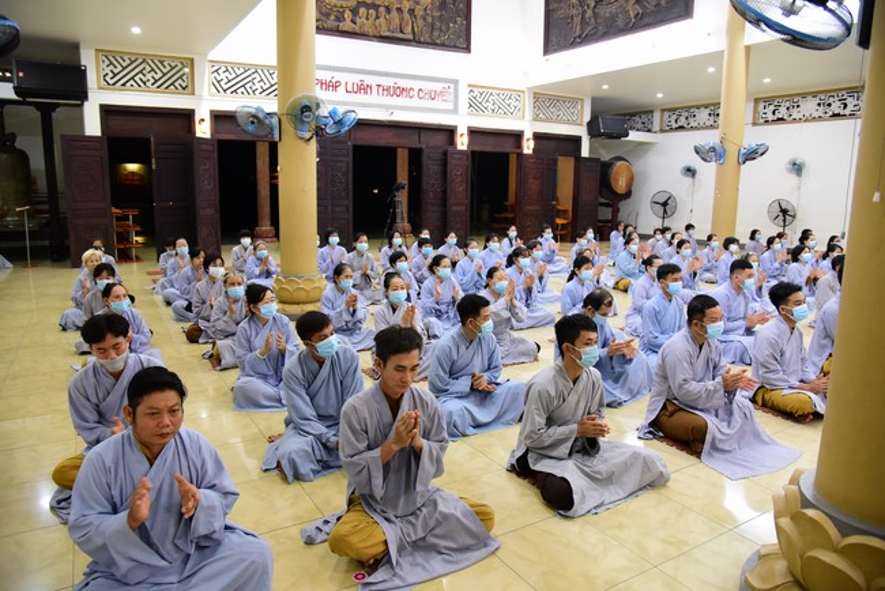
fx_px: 590
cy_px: 296
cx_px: 442
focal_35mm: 24
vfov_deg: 53.2
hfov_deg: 73.7
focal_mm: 24
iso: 3200
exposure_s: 1/50
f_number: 4.5
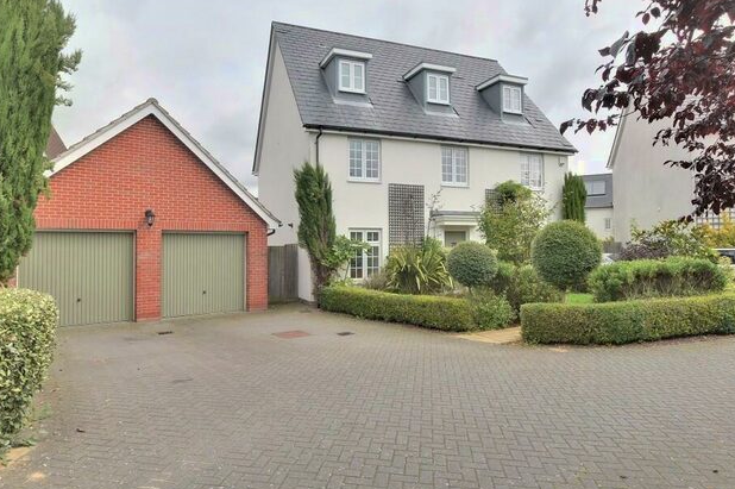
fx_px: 347
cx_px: 344
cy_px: 230
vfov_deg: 70.3
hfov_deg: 93.2
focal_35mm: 17
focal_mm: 10
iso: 100
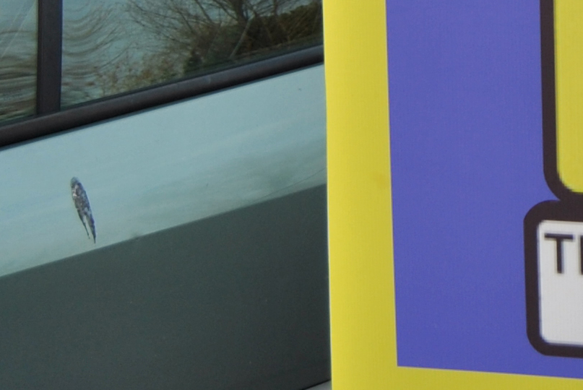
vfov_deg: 9.5
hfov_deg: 13.5
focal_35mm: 144
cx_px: 842
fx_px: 2334
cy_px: -10
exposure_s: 1/250
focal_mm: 20
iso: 100
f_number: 3.5
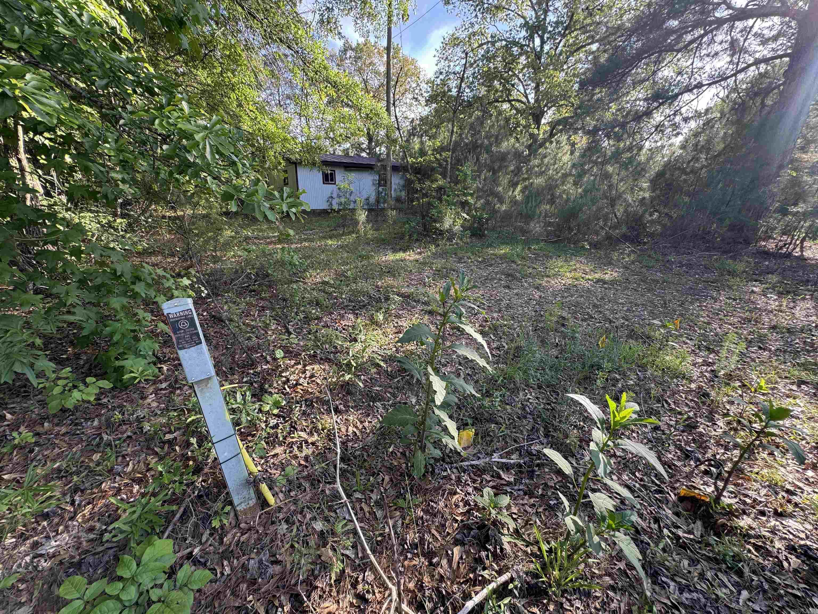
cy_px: 307
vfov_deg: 85.7
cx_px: 409
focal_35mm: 14
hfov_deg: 102.1
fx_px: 331
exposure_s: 1/116
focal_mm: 2.22
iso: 40
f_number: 2.2
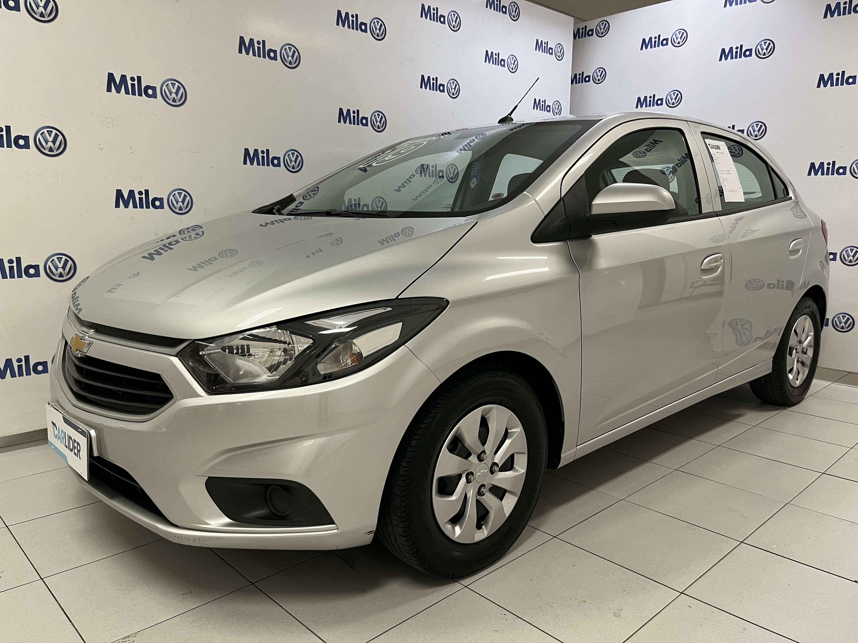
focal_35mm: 26
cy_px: 322
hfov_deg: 67.3
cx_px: 429
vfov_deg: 53.1
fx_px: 644
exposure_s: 1/60
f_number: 1.6
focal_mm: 5.1
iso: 80
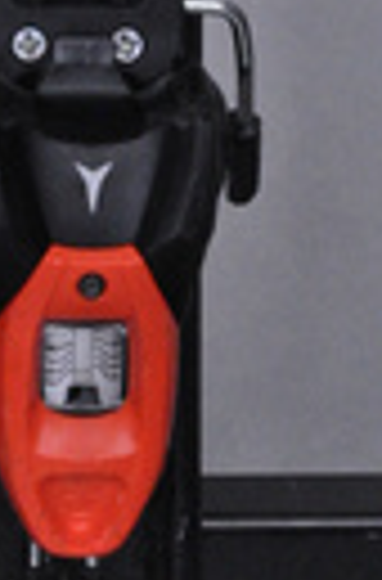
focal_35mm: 394
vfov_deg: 5.2
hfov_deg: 3.5
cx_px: -146
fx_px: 6318
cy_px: -405
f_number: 9.5
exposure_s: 1/125
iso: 3200
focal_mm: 75
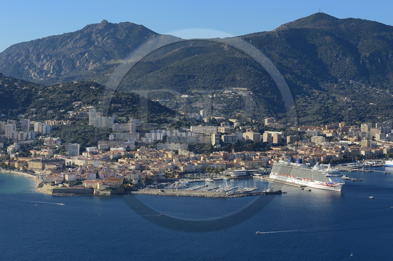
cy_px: 130
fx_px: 894
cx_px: 196
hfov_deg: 24.8
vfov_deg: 16.6
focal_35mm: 82
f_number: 10
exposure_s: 1/1000
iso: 400
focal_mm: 82
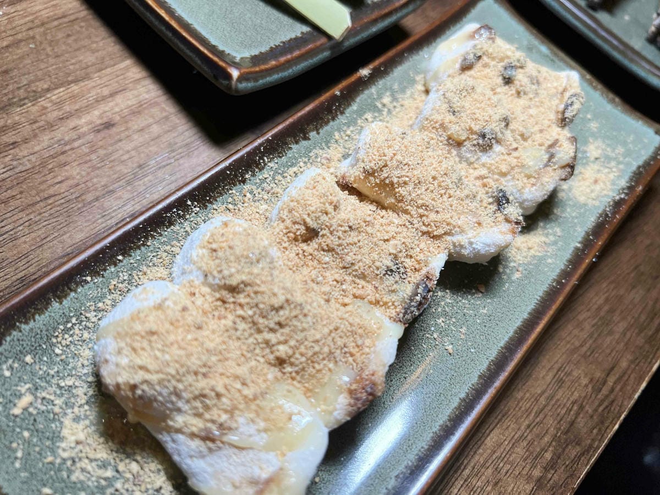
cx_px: 330
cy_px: 248
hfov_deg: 67.3
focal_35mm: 26
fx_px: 496
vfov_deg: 53.1
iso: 80
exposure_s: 1/121
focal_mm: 5.7
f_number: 1.5
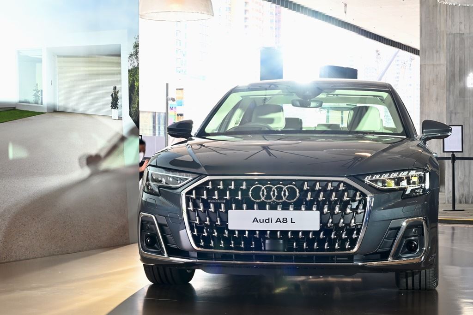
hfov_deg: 28.8
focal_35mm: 70
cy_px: 158
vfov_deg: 19.5
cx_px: 236
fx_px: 920
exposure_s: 1/15
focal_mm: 70
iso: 800
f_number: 18
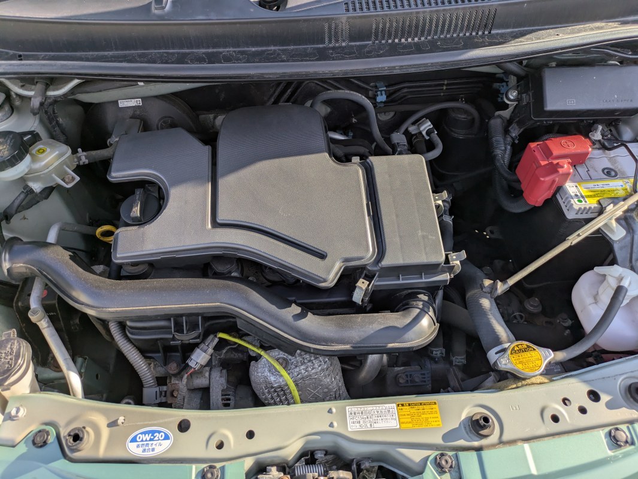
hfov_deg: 69.4
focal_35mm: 25
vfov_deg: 54.9
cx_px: 319
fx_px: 461
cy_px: 240
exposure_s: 1/799
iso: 50
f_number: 1.89
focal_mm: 5.43
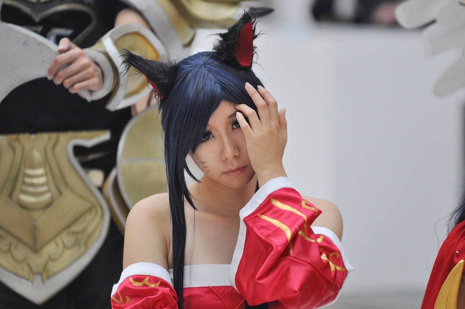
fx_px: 3870
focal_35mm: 300
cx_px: 232
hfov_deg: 6.9
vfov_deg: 4.6
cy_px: 154
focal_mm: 200
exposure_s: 1/100
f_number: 2.8
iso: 400
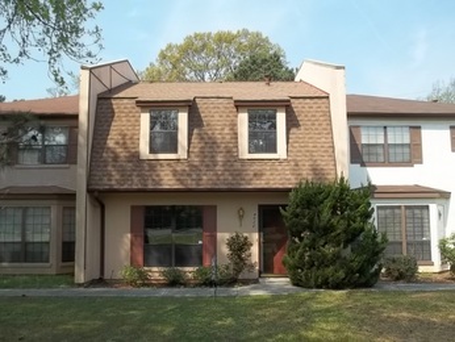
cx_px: 228
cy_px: 171
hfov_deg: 55.3
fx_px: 434
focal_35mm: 33
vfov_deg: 43.0
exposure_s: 1/100
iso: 64
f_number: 8
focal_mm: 5.9
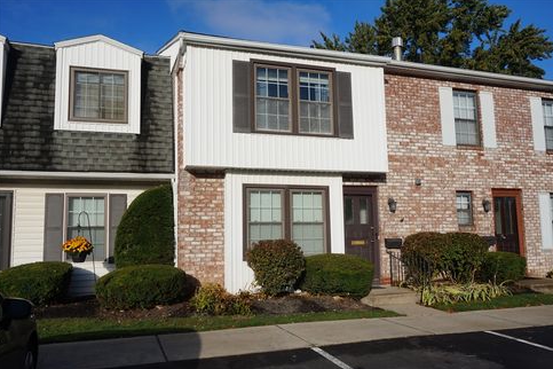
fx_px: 476
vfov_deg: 42.3
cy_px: 186
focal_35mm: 31
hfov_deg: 60.3
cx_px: 281
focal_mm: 20
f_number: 14
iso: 100
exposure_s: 1/125
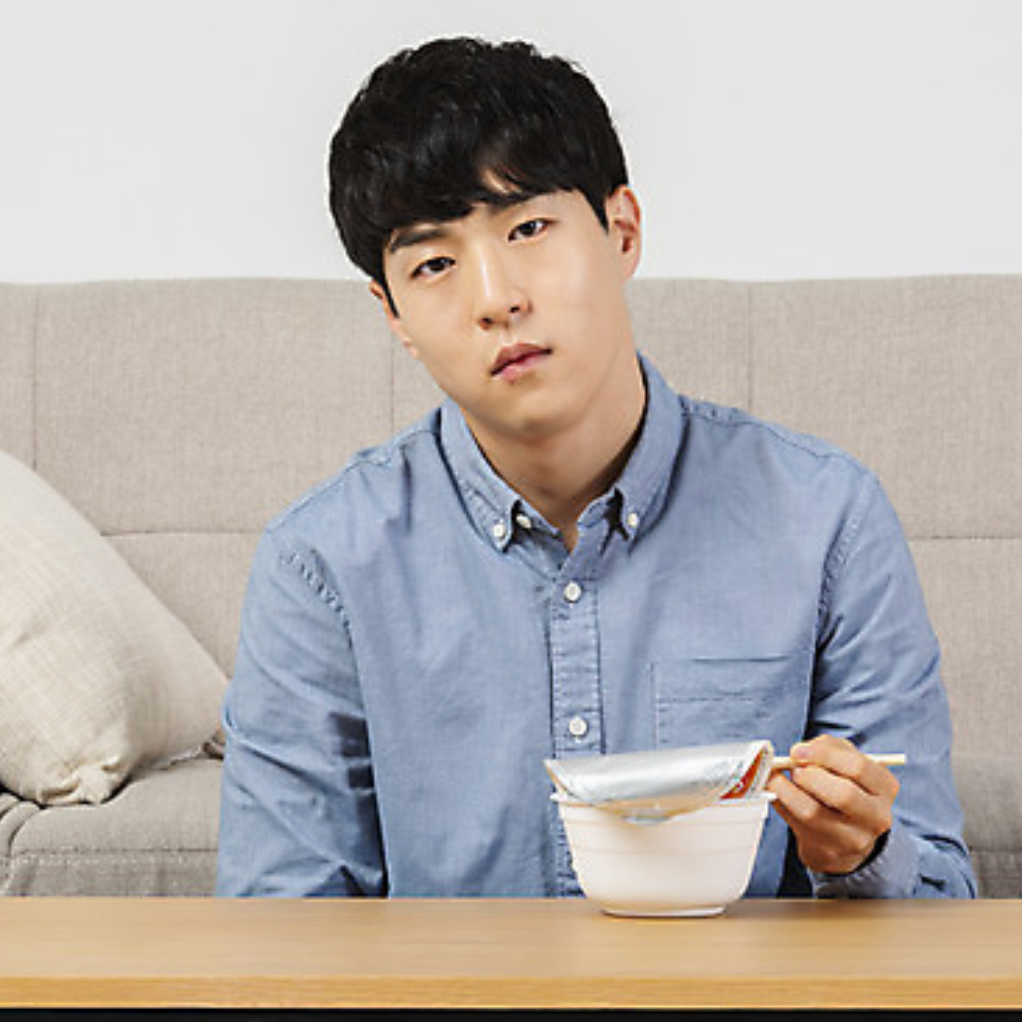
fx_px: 5812
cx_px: 378
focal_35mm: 174
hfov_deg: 10.0
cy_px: 475
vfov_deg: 10.0
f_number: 13
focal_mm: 125
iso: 100
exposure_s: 1/125
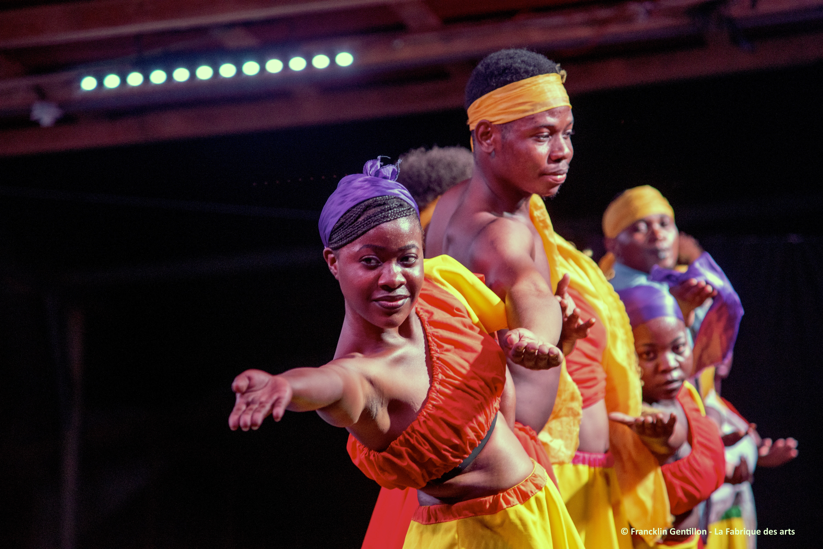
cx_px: 412
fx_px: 2859
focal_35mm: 125
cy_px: 274
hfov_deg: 16.4
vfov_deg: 11.0
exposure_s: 1/200
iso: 3200
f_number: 4
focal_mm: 125
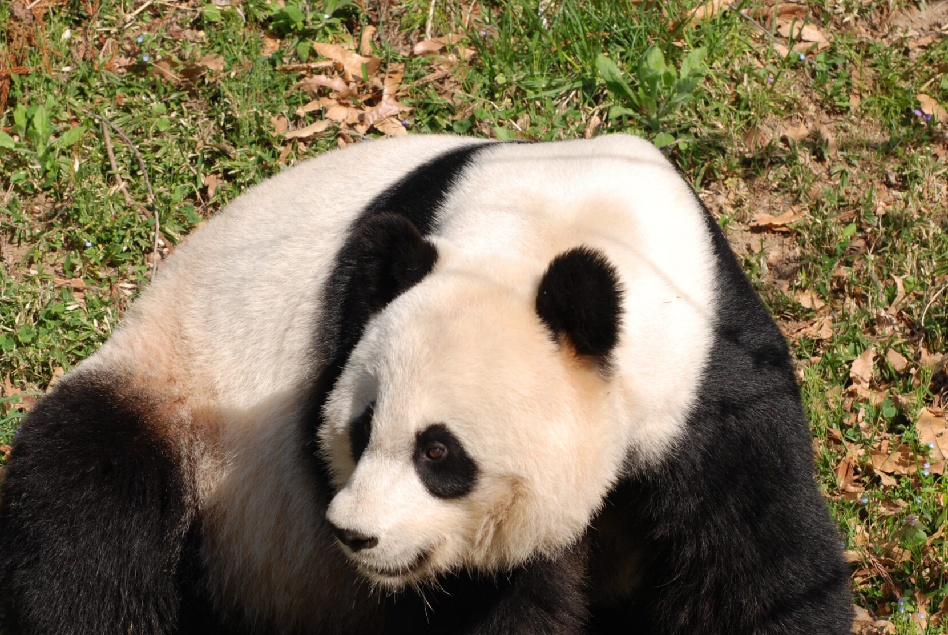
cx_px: 443
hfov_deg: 7.9
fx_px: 6829
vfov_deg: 5.3
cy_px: 464
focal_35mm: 259
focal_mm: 112
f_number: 8
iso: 100
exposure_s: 1/200
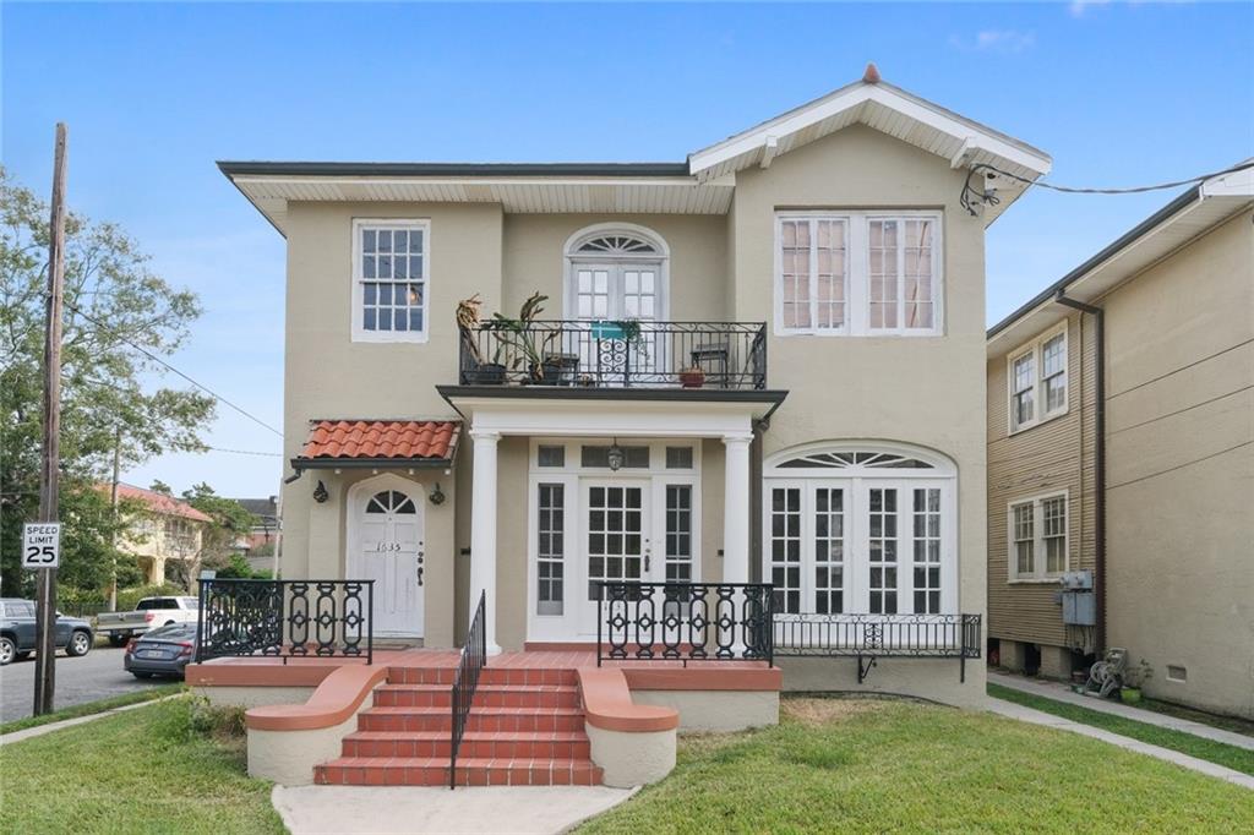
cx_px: 627
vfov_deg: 59.5
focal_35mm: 21
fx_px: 731
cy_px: 418
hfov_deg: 81.2
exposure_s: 1/350
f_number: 10
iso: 400
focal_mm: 13.9
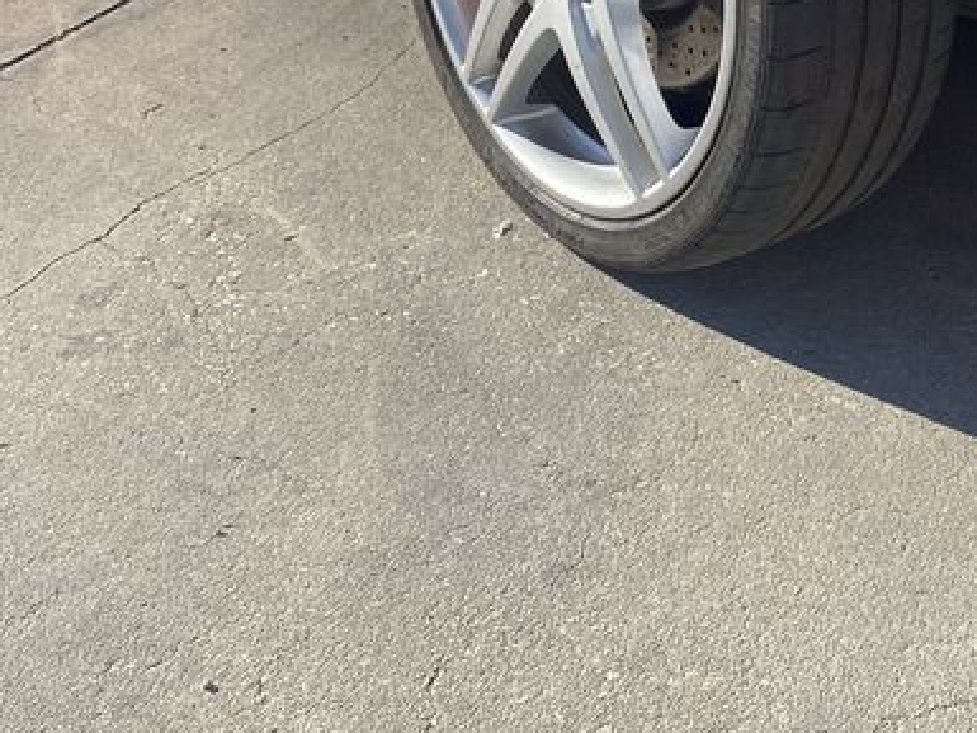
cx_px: 908
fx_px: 2287
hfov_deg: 23.4
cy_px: -294
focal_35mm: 81
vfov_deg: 16.9
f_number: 1.8
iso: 32
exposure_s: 1/1608
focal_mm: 4.25
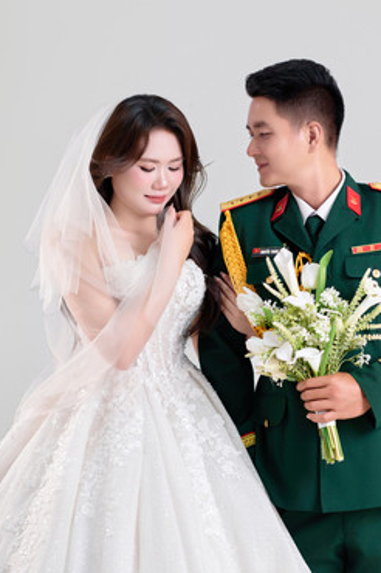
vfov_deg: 17.8
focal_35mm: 115
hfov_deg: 11.9
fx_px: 1829
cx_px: 249
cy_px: 345
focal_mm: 85
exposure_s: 1/200
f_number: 2.8
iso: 250
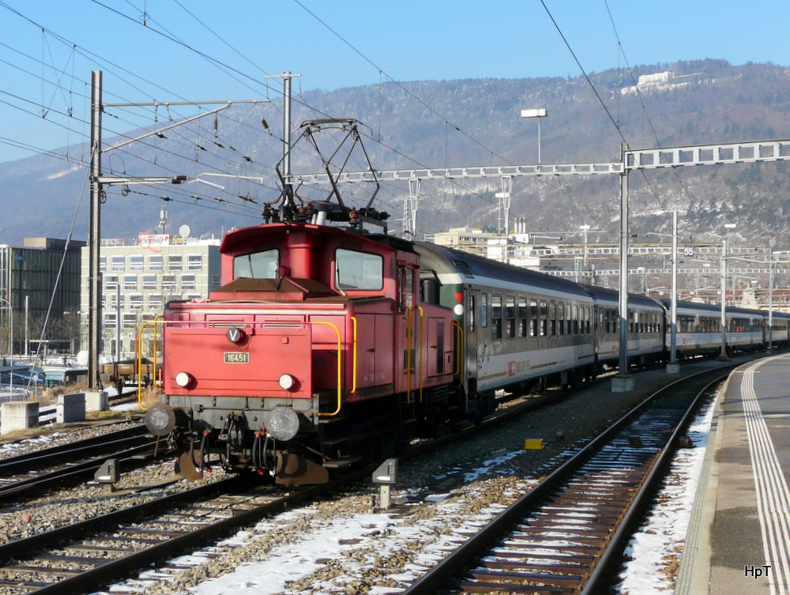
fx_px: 846
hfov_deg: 50.1
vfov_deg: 38.8
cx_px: 395
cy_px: 298
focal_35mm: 37
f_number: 5.6
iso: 100
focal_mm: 6.1
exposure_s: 1/400
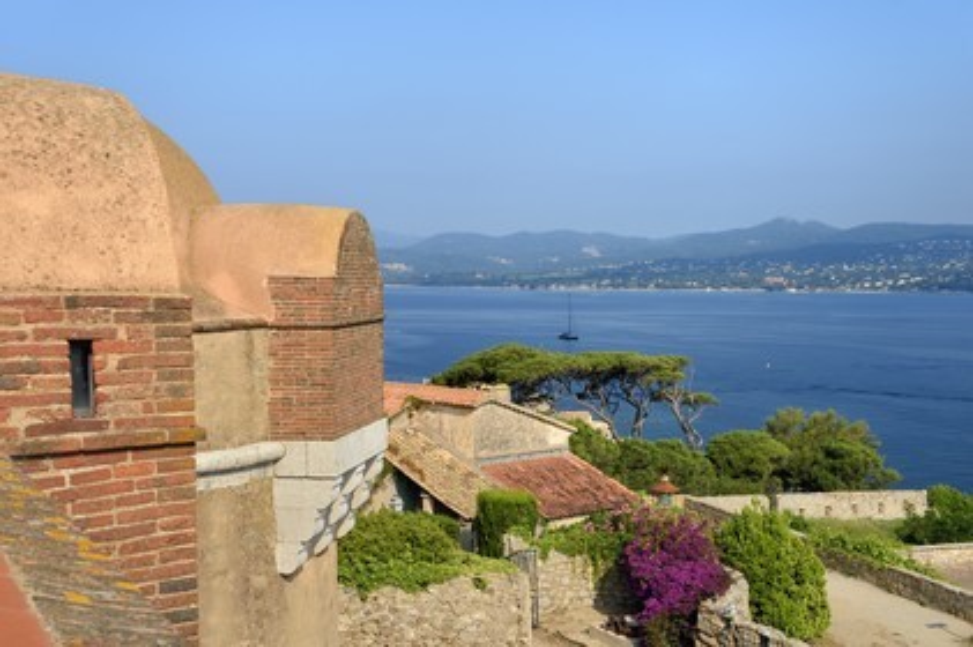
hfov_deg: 43.6
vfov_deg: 29.8
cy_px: 324
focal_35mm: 45
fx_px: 1215
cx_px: 486
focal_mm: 45
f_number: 13
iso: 200
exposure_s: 1/320
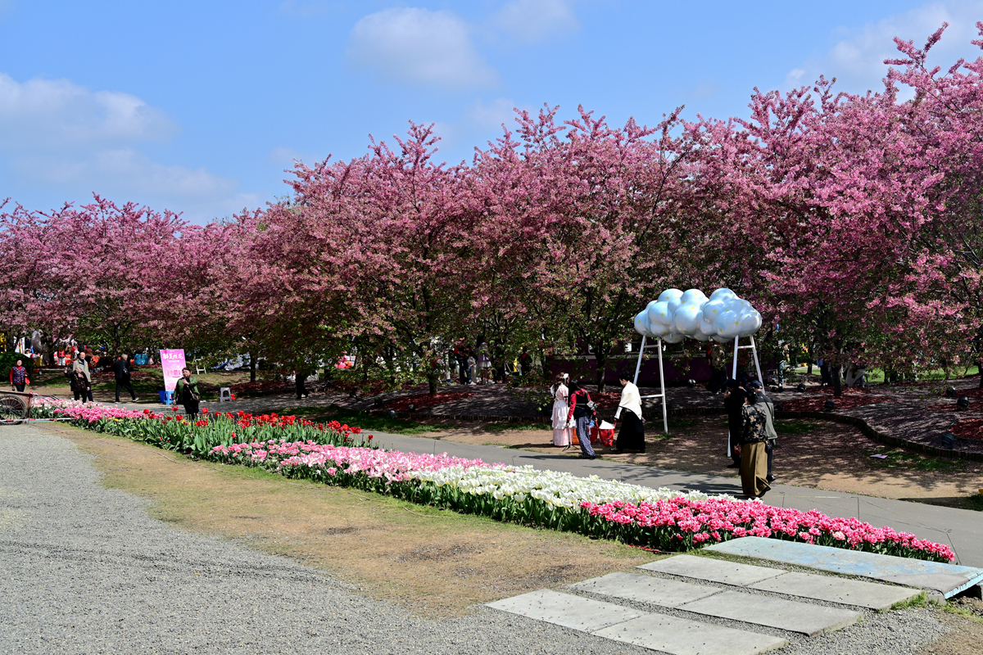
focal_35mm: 30
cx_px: 492
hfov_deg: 61.1
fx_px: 833
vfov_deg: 43.0
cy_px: 328
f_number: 8
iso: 100
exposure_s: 1/200
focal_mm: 30.5
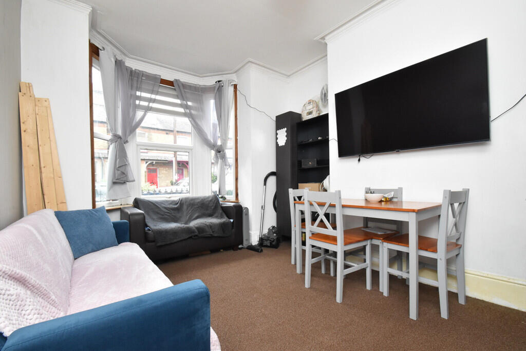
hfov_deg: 100.4
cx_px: 263
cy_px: 176
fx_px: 219
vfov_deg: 77.3
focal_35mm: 15
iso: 1800
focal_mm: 10
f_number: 10
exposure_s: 1/60
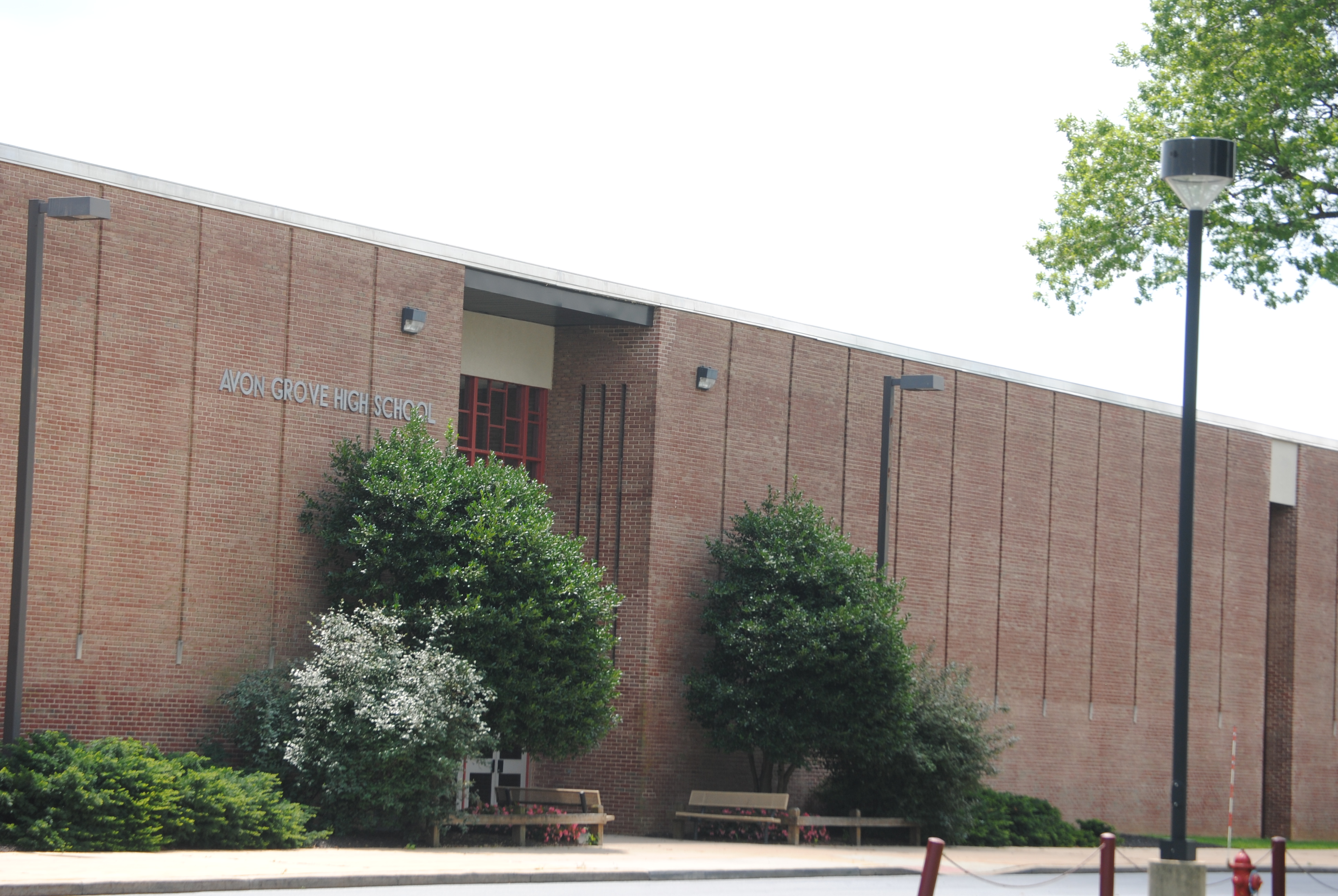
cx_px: 669
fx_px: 4186
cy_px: 448
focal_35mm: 112
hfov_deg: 18.2
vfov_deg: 12.2
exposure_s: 1/200
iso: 100
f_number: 7.1
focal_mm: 75
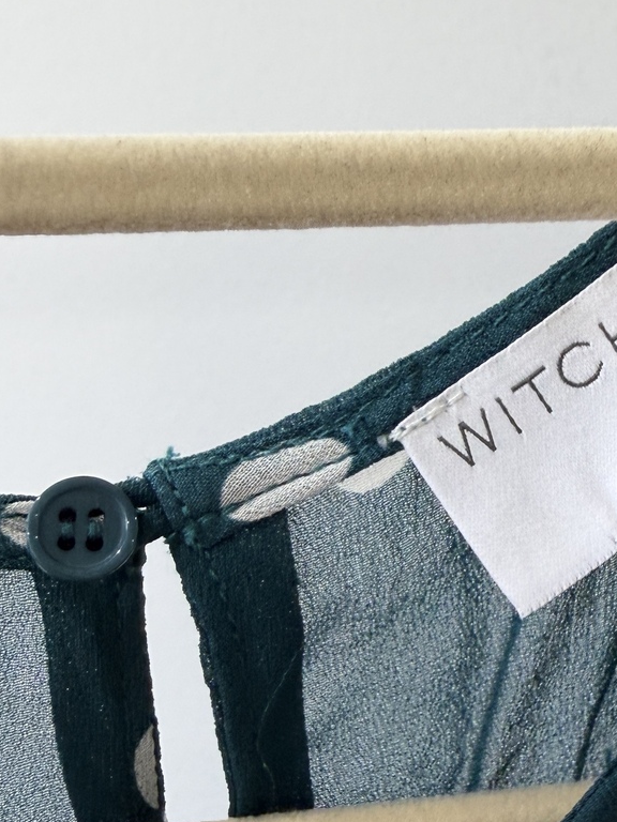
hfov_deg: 28.1
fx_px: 1188
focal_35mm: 50
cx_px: 551
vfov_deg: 37.8
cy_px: 535
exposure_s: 1/100
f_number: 2.2
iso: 125
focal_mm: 2.22
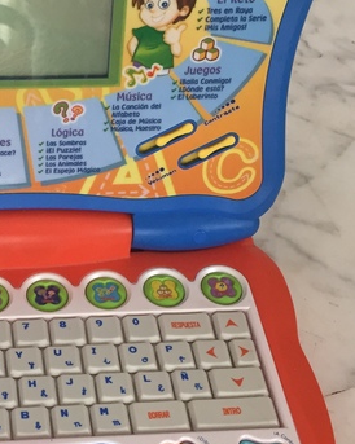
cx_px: 25
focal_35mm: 66
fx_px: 868
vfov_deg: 28.7
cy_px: 256
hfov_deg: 22.5
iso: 100
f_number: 2.2
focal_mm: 4.15
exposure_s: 1/33
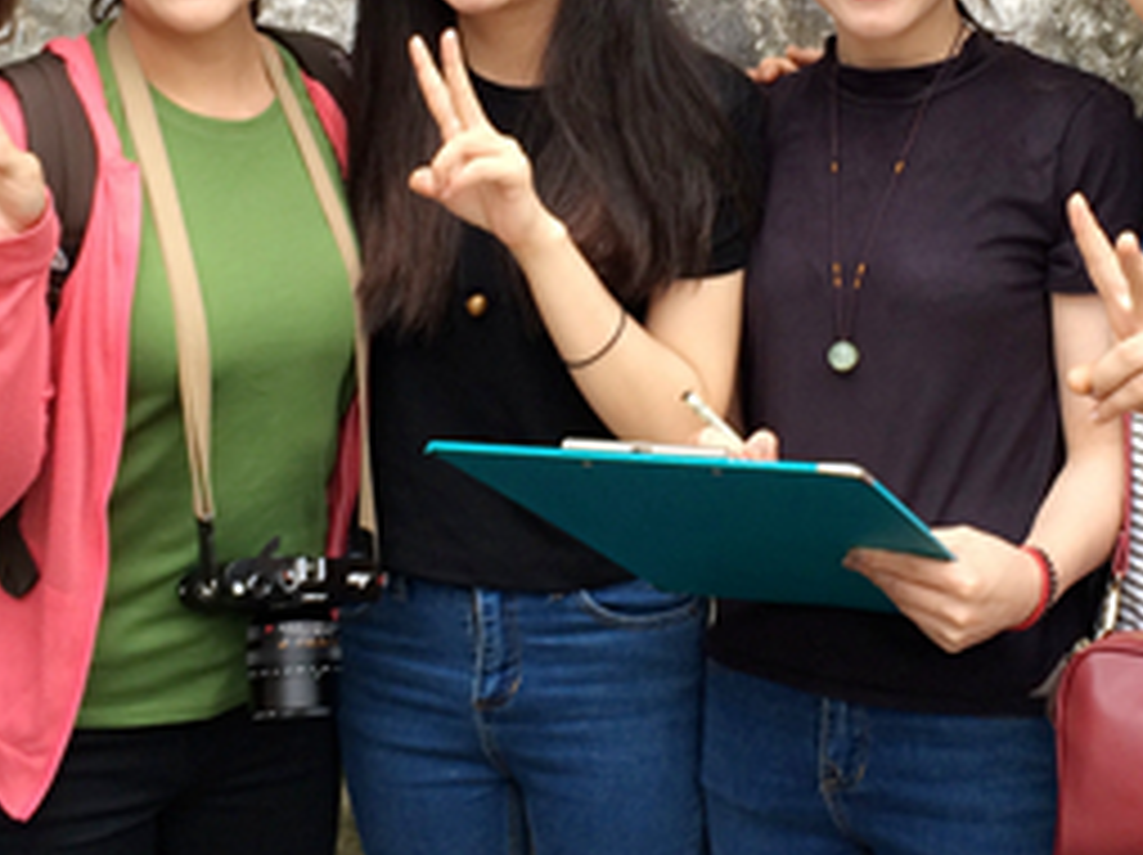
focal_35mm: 71
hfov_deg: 27.4
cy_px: 162
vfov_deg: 20.4
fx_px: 2342
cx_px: 657
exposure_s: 1/120
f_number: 2.2
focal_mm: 4.12
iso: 40
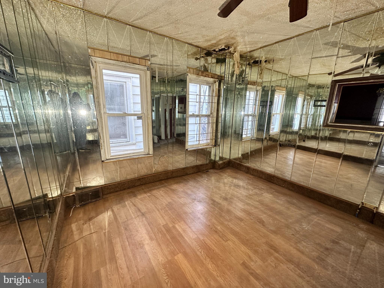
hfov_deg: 102.1
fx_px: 155
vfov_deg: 85.7
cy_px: 144
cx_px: 192
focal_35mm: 14
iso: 160
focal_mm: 2.22
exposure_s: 1/99
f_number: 2.2
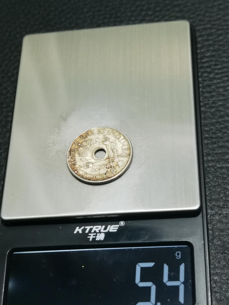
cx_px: 114
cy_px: 152
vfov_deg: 31.2
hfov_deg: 23.7
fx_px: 547
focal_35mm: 62
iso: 200
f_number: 1.9
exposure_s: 1/100
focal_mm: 6.67
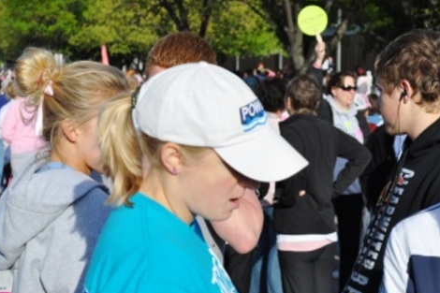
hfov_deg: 20.8
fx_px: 1197
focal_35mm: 98
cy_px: 154
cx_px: 291
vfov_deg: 14.0
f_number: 7.1
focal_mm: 48
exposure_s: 1/2000
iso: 400
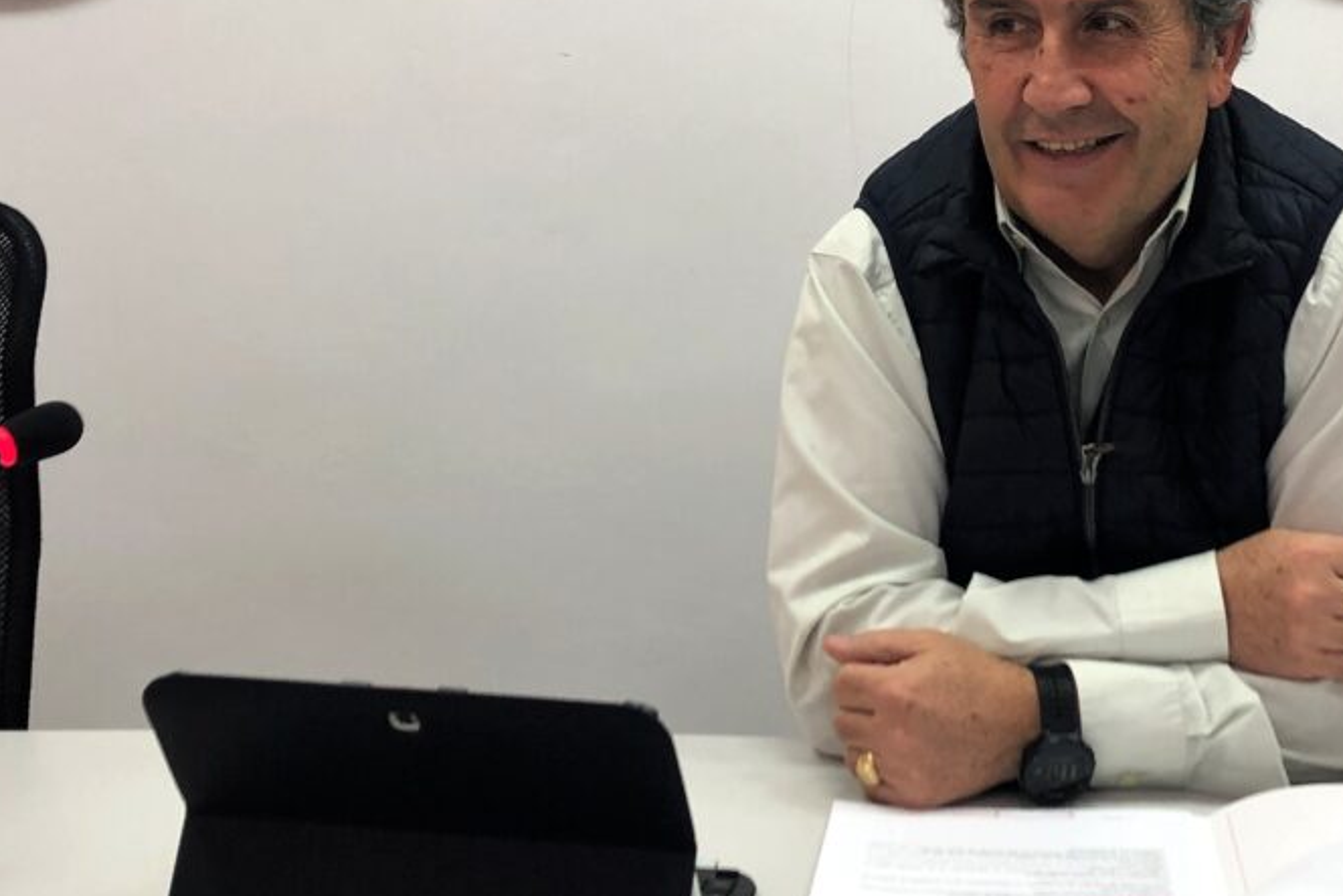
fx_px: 1866
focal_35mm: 50
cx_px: 811
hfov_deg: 39.4
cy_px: 286
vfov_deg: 26.8
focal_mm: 3.99
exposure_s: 1/33
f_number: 1.8
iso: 32
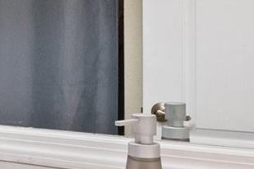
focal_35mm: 78
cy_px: 45
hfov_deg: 19.8
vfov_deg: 17.4
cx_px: -192
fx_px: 550
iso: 1800
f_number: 8
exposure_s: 1/15
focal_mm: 10
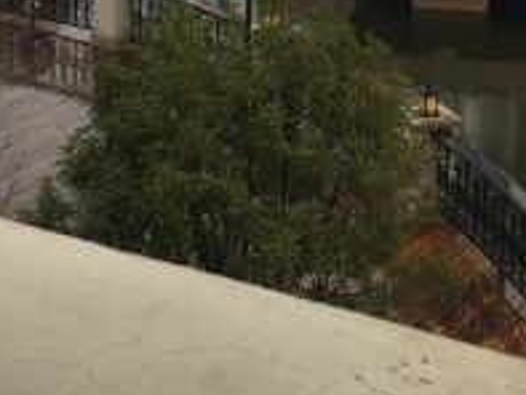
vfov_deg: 13.5
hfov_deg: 19.0
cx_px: 350
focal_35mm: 103
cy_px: -218
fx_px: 1566
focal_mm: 4.15
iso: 25
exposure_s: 1/100
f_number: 2.2
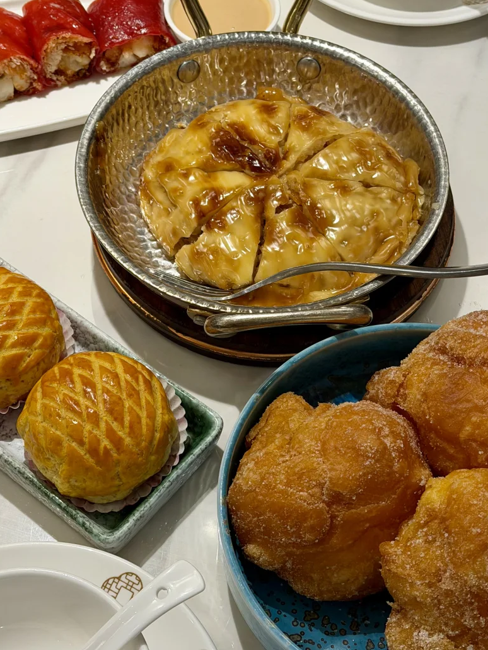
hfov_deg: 21.9
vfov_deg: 29.0
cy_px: 292
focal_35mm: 67
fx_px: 1259
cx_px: 231
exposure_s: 1/100
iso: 80
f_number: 1.78
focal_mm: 6.76
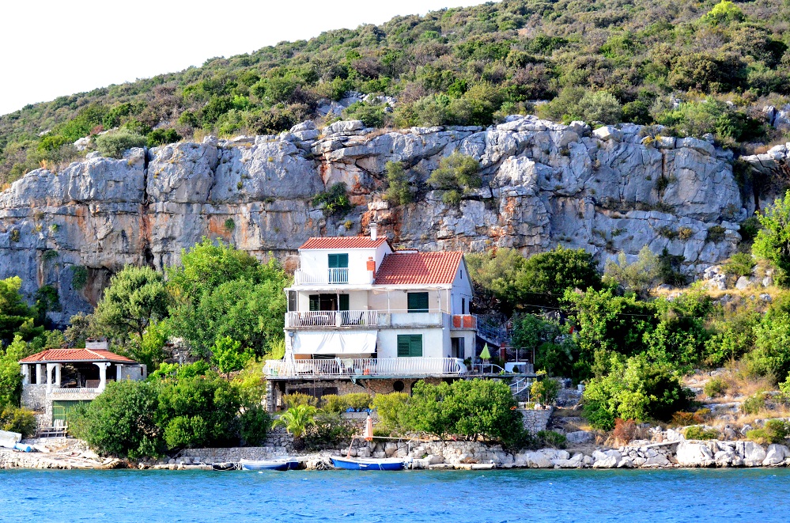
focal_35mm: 105
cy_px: 262
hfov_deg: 19.5
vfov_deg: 13.0
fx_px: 2299
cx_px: 395
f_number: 4.5
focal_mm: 70
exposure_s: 1/8000
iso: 4000
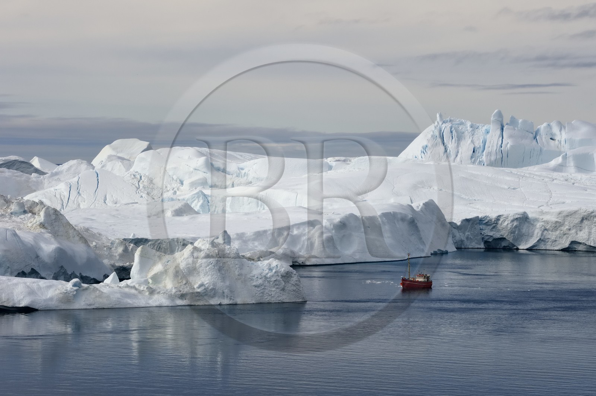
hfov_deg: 12.1
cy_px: 198
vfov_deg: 8.1
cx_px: 298
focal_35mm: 170
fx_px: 2812
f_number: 20
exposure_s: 1/320
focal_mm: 170
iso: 400
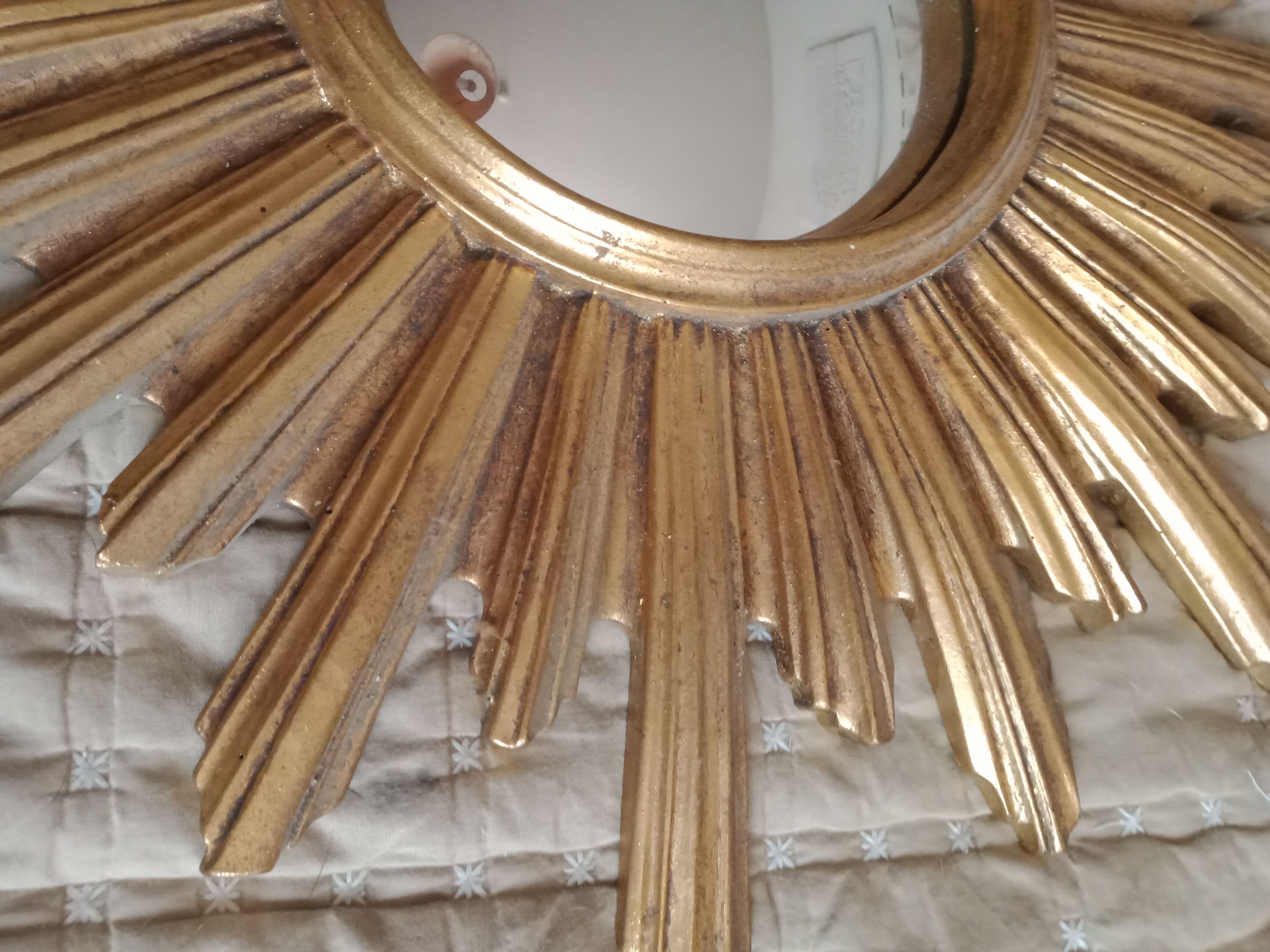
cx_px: 635
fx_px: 991
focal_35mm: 27
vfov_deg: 51.4
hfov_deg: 65.3
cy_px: 476
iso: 787
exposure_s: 1/25
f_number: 2
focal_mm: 3.54
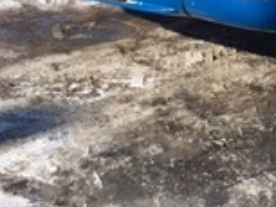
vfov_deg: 11.2
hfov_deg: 15.5
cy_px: -196
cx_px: 354
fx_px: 966
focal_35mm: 121
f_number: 2.2
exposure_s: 1/1374
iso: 25
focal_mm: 4.15
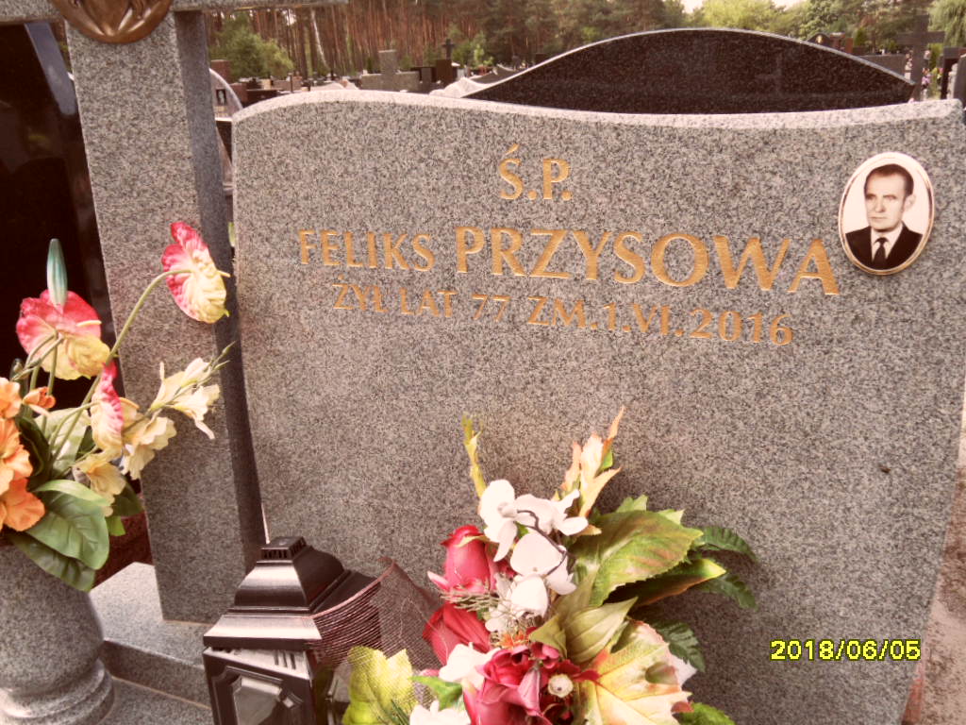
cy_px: 362
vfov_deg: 44.2
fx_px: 893
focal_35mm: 32
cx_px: 483
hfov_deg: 56.8
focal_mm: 5.3
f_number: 3.4
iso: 80
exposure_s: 1/250
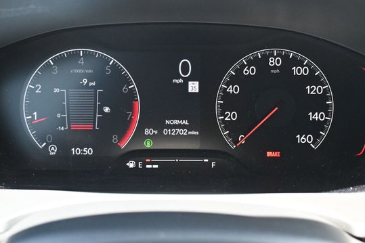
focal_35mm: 38
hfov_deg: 50.4
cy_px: 104
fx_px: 388
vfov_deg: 34.7
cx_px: 177
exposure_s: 1/125
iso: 2200
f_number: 4
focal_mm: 21.5
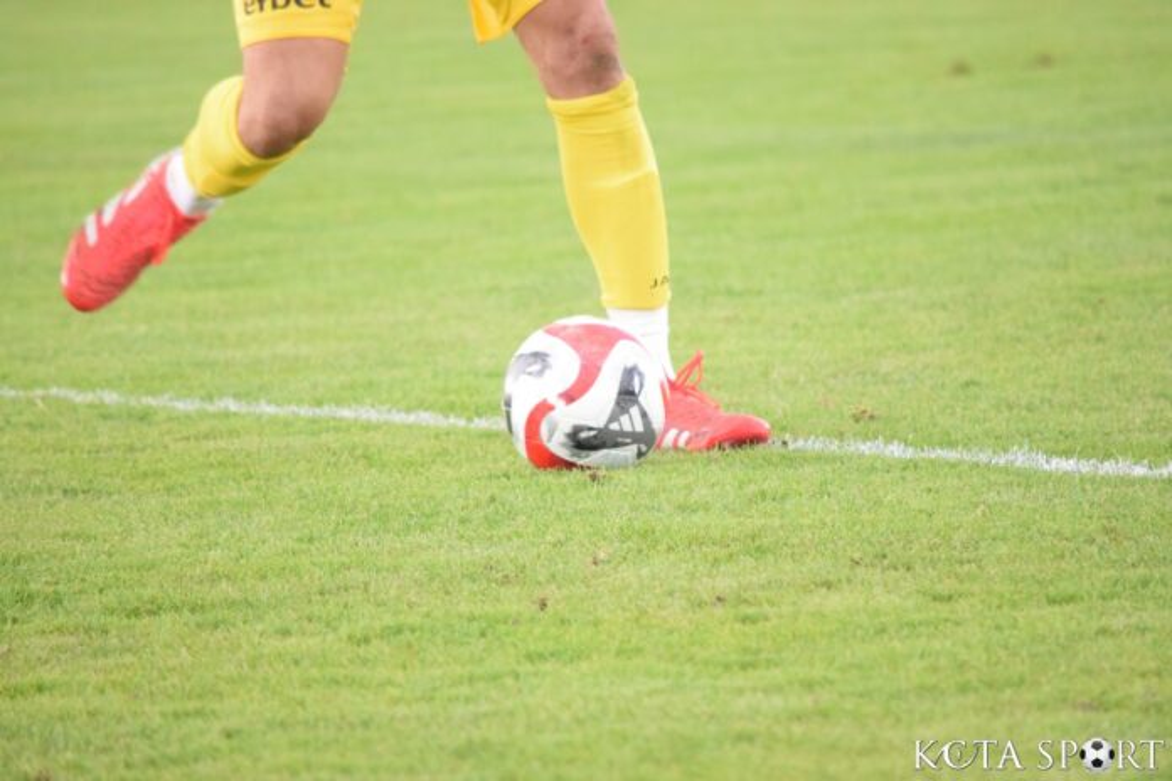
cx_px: 586
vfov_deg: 3.1
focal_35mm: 450
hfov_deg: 4.6
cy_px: 390
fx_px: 14649
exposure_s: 1/640
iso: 6400
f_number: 5.6
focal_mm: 300
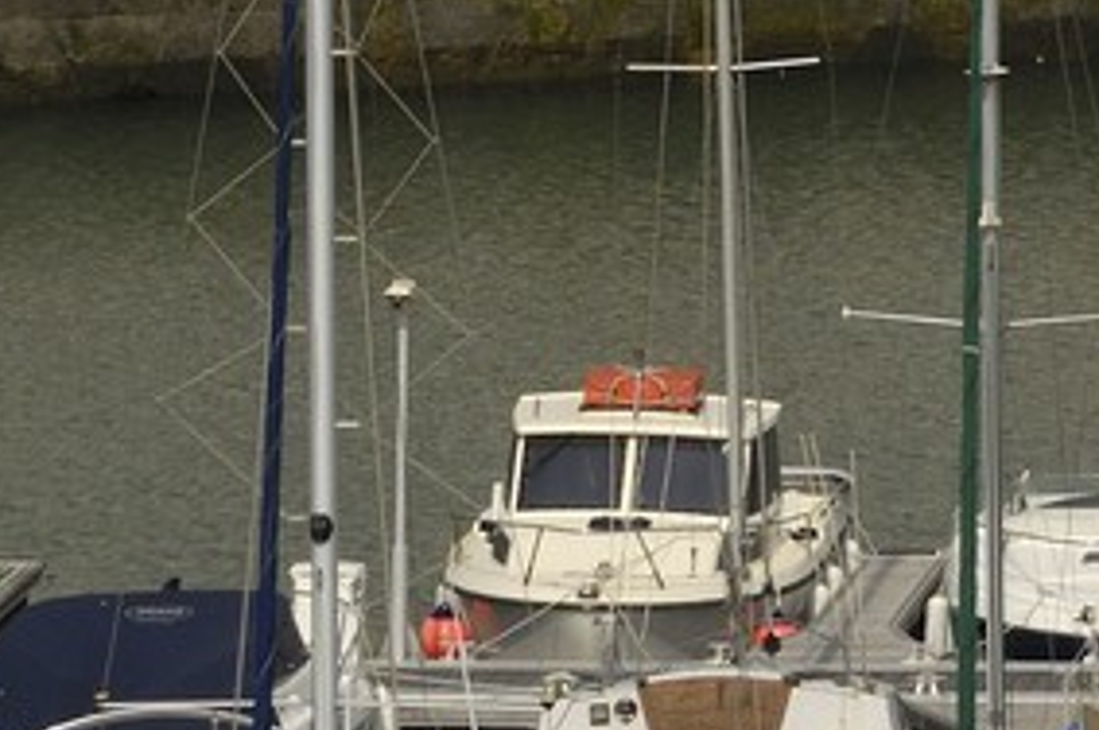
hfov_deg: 1.9
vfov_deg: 1.3
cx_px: 2889
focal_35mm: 1062
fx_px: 32378
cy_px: -827
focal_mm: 125
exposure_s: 1/320
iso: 100
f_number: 9
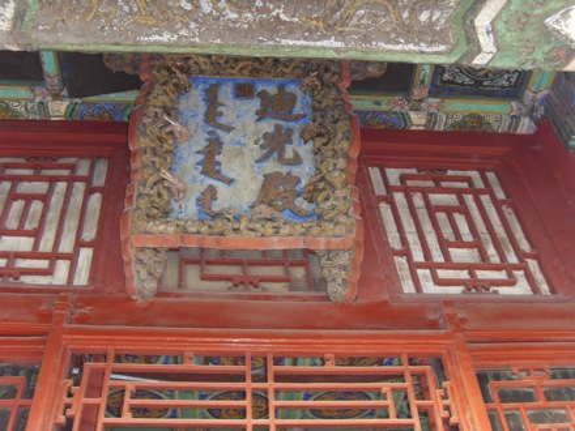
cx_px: 288
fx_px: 648
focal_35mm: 39
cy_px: 216
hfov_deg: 47.9
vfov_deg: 36.8
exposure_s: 1/45
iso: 240
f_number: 3.5
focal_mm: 6.6
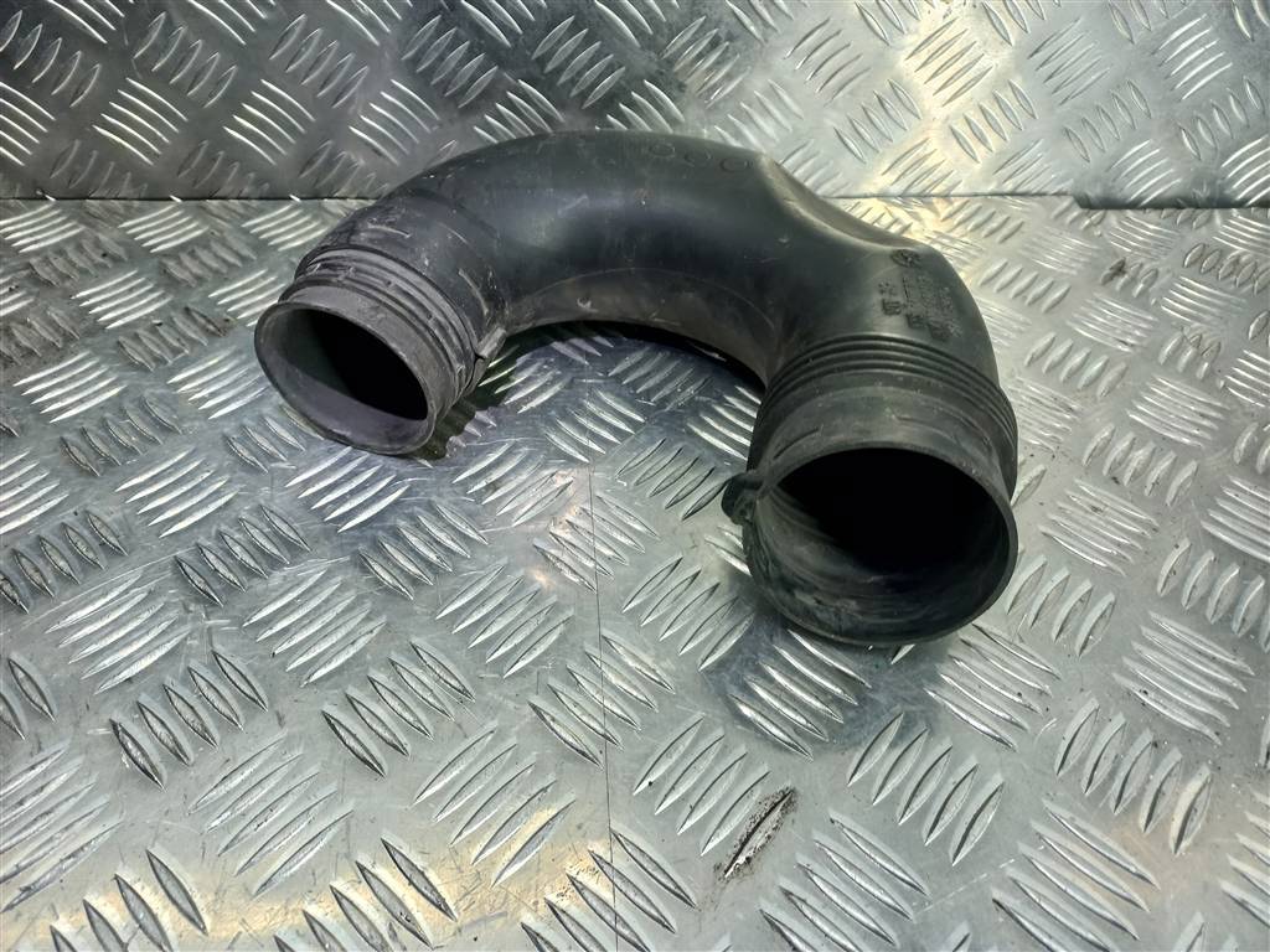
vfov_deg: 54.9
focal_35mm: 25
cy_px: 476
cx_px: 635
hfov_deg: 69.4
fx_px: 917
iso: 64
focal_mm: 4.6
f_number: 1.8
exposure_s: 1/50
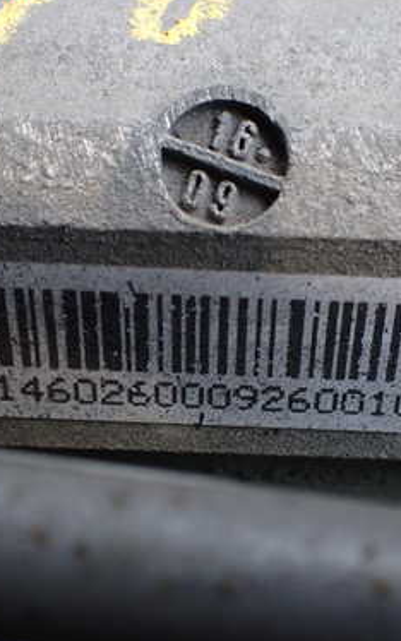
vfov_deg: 39.5
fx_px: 891
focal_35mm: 51
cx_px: 243
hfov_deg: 25.3
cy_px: 348
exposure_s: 1/125
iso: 400
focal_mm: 5.4
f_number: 2.3
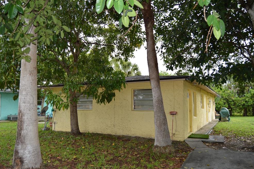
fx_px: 198
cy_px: 86
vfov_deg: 46.4
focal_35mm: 28
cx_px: 128
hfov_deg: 65.5
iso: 125
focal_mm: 18
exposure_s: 1/125
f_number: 4
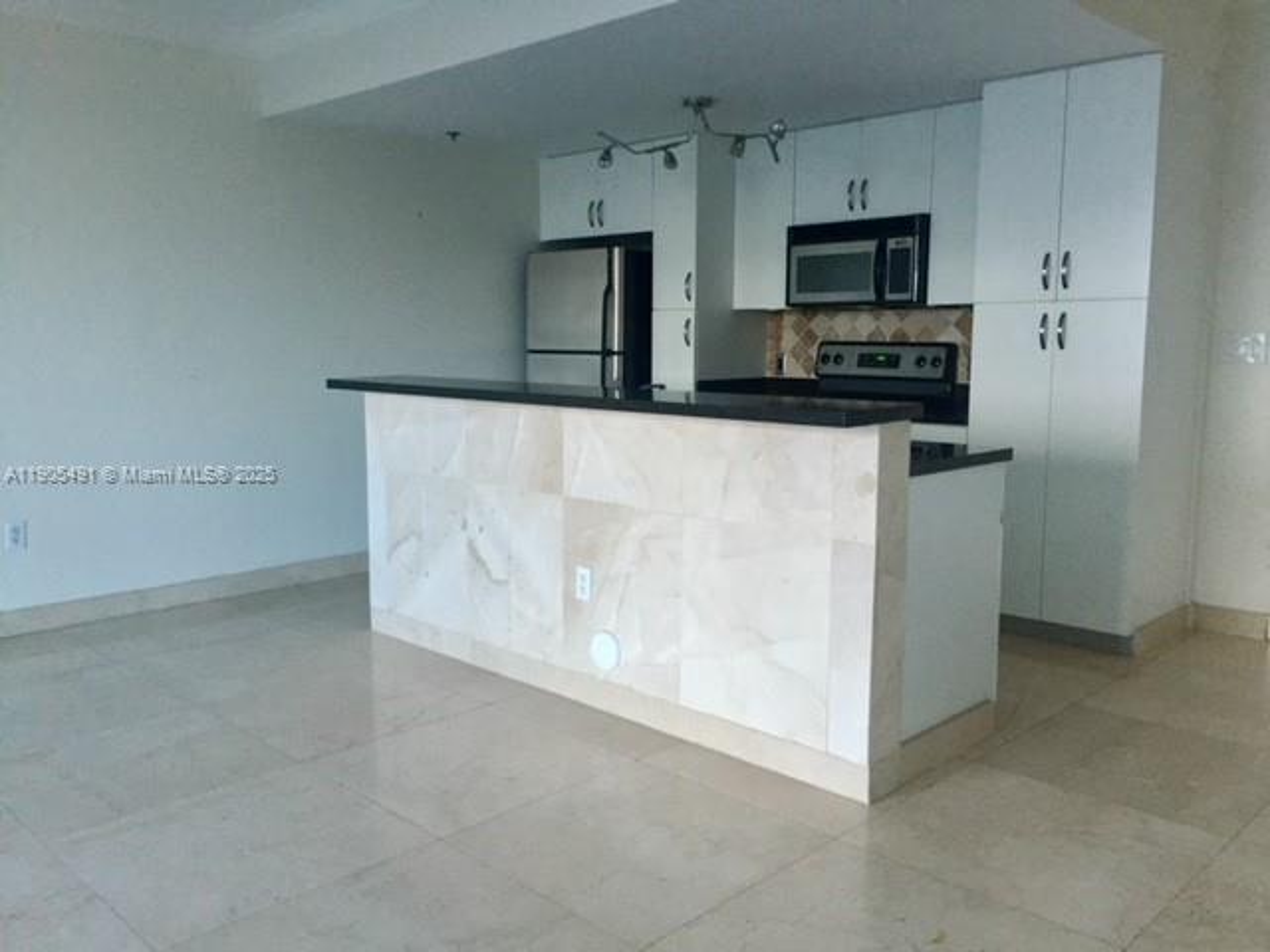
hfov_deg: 61.7
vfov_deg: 48.2
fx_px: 1064
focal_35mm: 29
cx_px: 635
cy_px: 476
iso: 100
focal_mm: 4.15
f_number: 2.2
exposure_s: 1/30
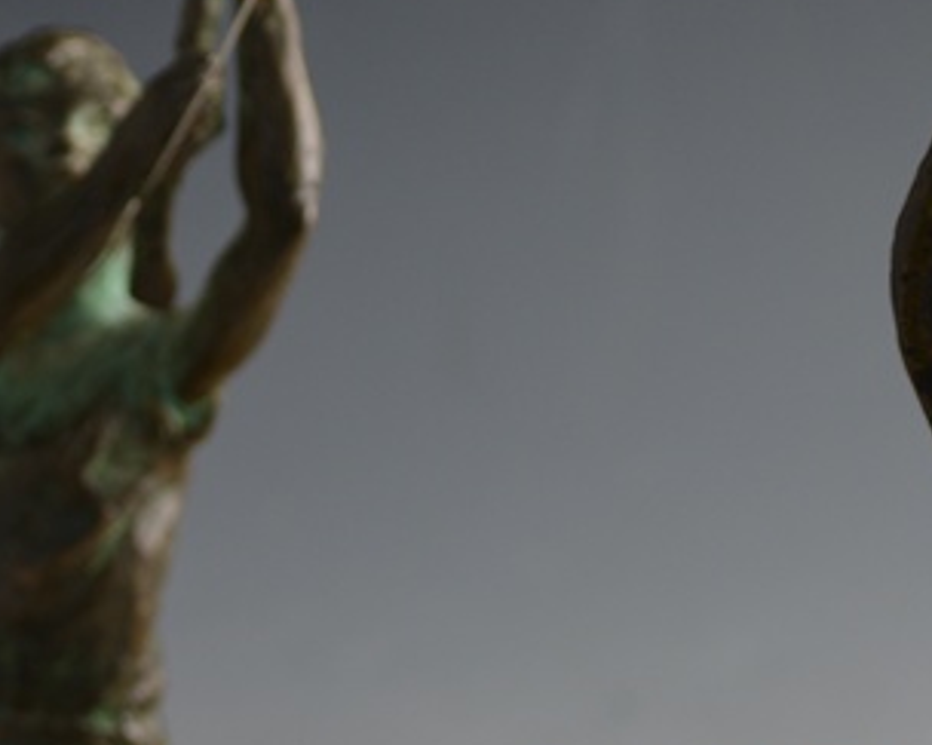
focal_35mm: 187
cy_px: 481
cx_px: 521
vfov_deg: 8.2
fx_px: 5167
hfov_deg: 10.3
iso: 250
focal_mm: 45
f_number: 5.6
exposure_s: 1/125
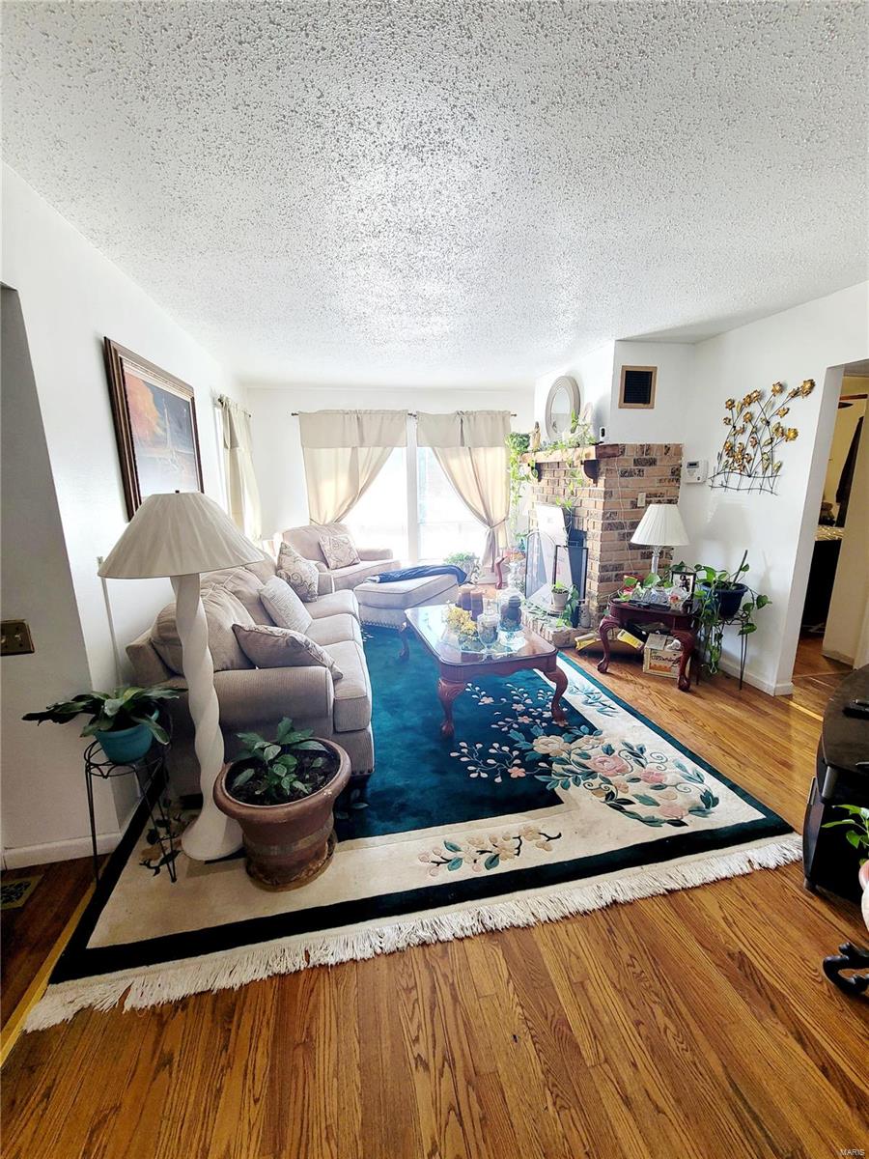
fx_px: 435
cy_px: 580
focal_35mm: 13
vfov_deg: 106.2
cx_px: 434
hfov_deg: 89.9
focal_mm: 2.2
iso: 125
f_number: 2.2
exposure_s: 1/60.2
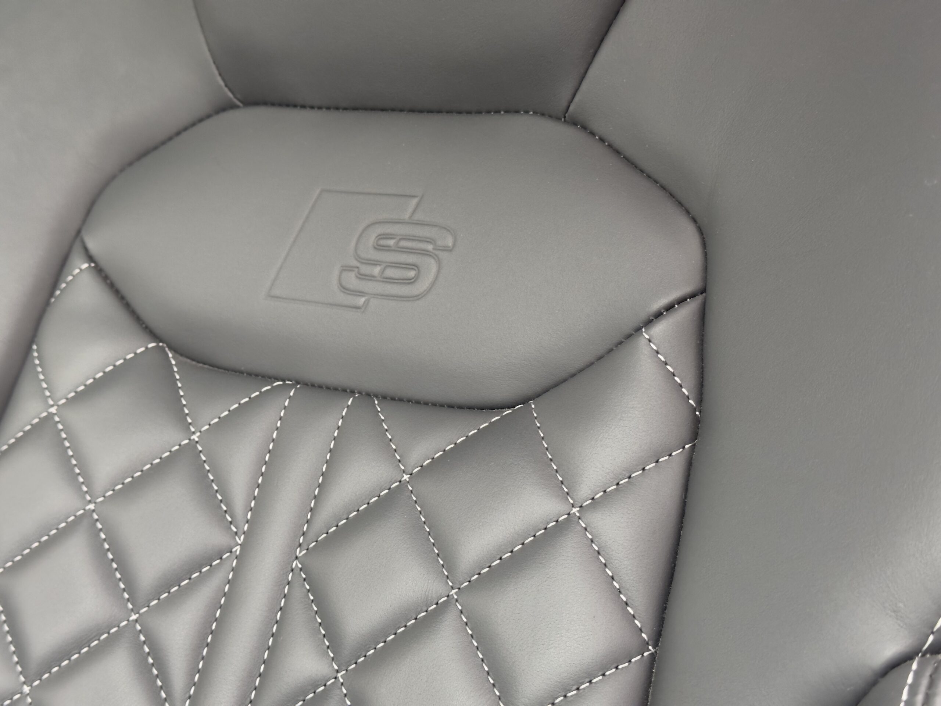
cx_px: 470
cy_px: 353
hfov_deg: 39.7
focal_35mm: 48
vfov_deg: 30.3
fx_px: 1305
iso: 250
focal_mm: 6.86
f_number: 1.78
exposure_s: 1/58
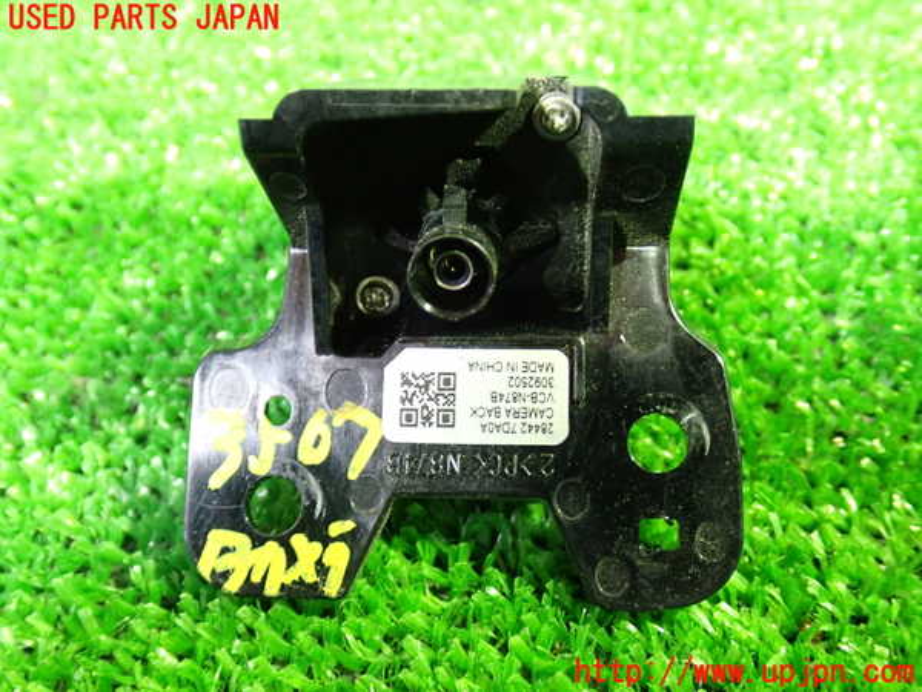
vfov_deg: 37.7
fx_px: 1012
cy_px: 346
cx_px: 461
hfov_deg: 49.0
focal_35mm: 38
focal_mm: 6.83
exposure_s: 1/10
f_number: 2.7
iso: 800
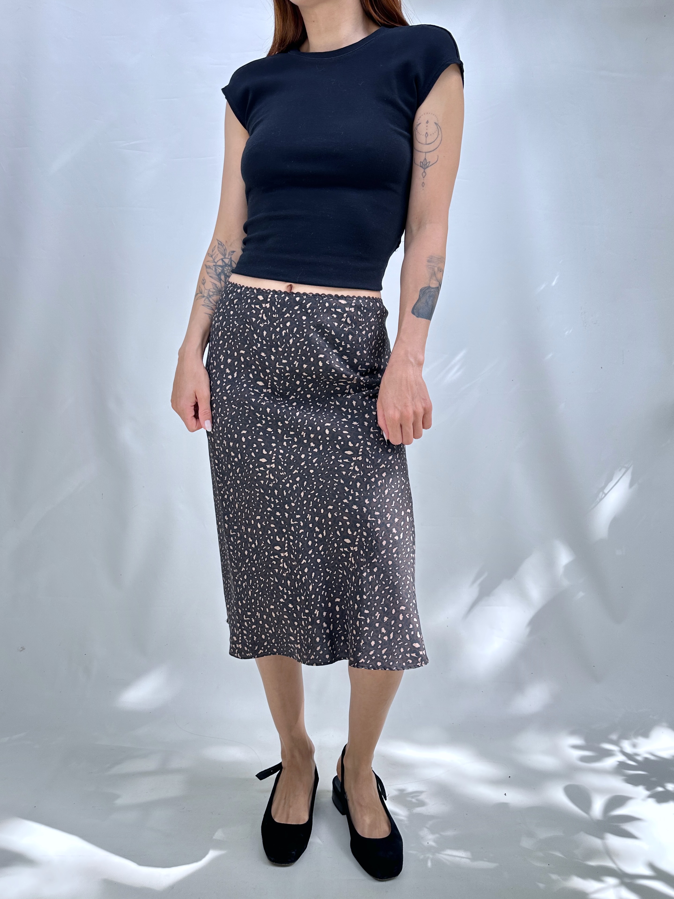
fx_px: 623
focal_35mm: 24
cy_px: 450
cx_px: 337
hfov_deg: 56.8
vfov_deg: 71.6
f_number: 1.78
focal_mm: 6.86
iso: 80
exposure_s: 1/704
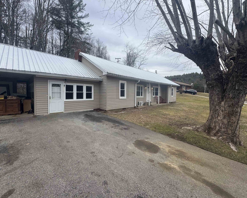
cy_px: 97
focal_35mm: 15
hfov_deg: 96.7
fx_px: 110
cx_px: 115
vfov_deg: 84.0
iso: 40
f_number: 2.2
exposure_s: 1/631
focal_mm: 2.22
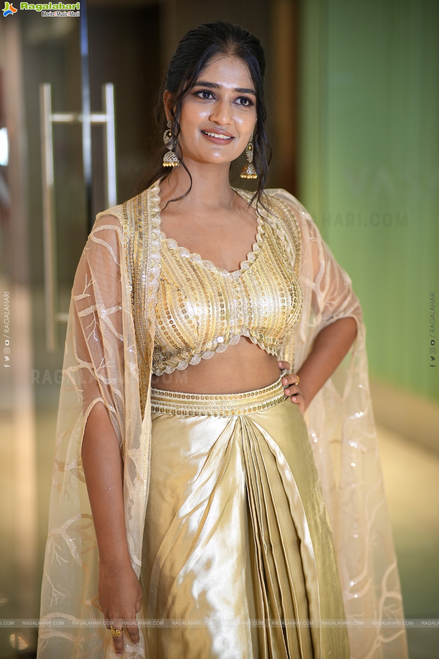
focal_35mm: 85
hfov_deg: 16.1
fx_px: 1555
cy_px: 330
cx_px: 220
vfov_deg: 23.9
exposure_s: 1/160
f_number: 1.8
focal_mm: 85
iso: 800
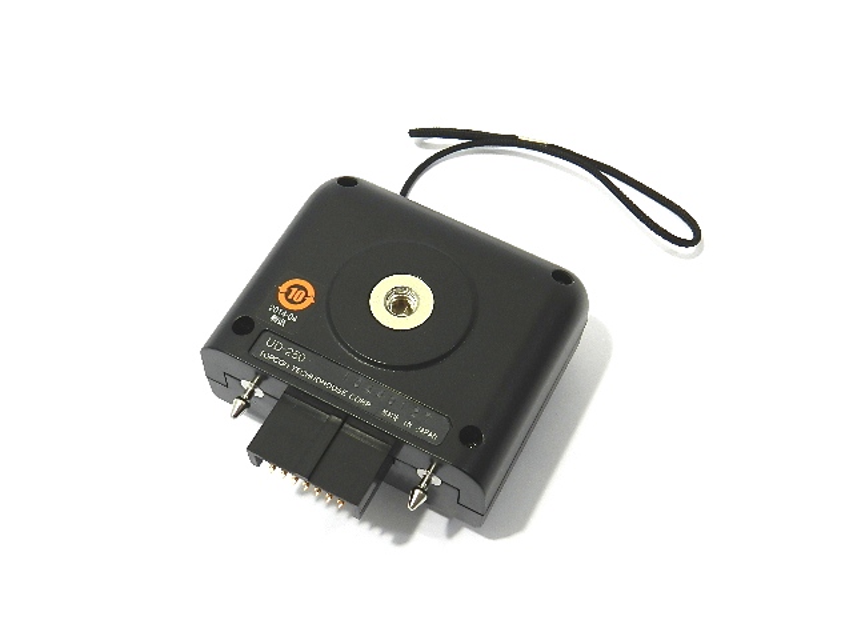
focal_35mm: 46
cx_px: 426
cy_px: 320
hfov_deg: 41.2
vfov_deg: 31.5
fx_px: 1134
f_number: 4.2
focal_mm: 8.1
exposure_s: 1/30
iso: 160
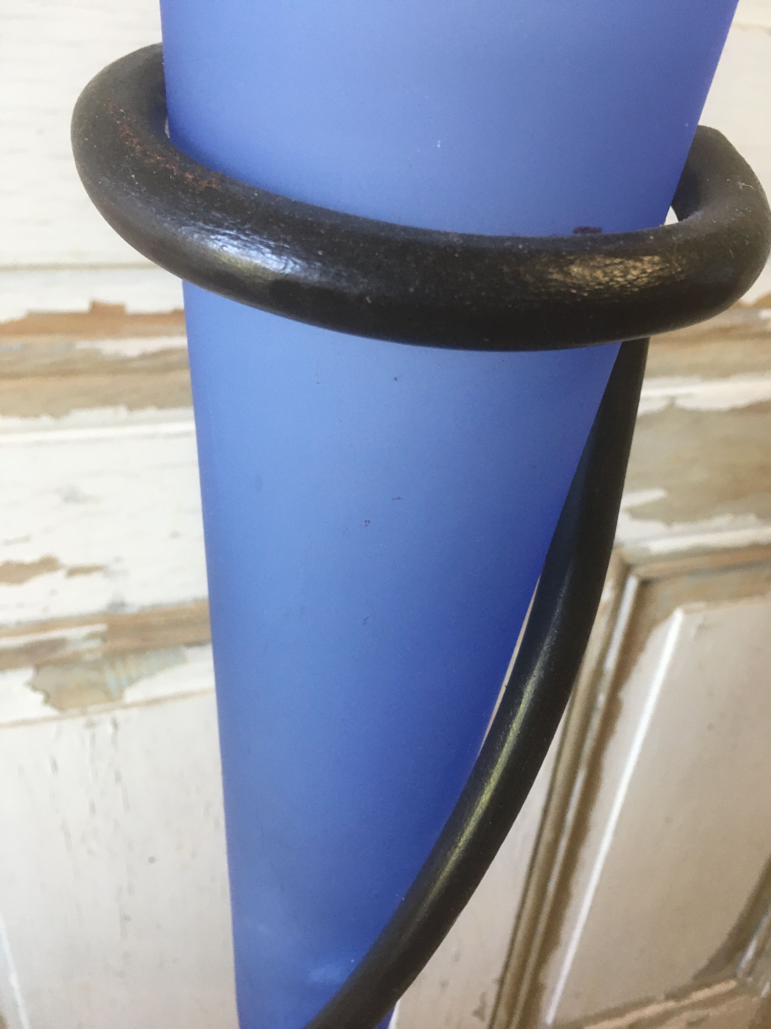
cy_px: 514
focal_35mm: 29
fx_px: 861
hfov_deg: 48.2
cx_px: 386
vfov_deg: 61.7
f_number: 2.2
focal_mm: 4.15
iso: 125
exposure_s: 1/33
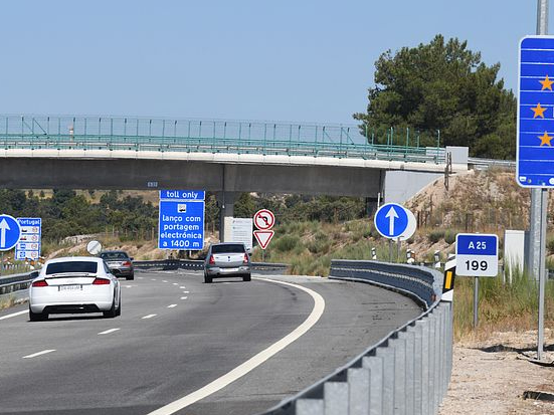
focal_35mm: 267
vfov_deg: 5.6
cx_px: 324
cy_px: 139
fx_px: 4272
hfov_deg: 7.4
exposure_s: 1/160
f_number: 11
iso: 100
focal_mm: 180
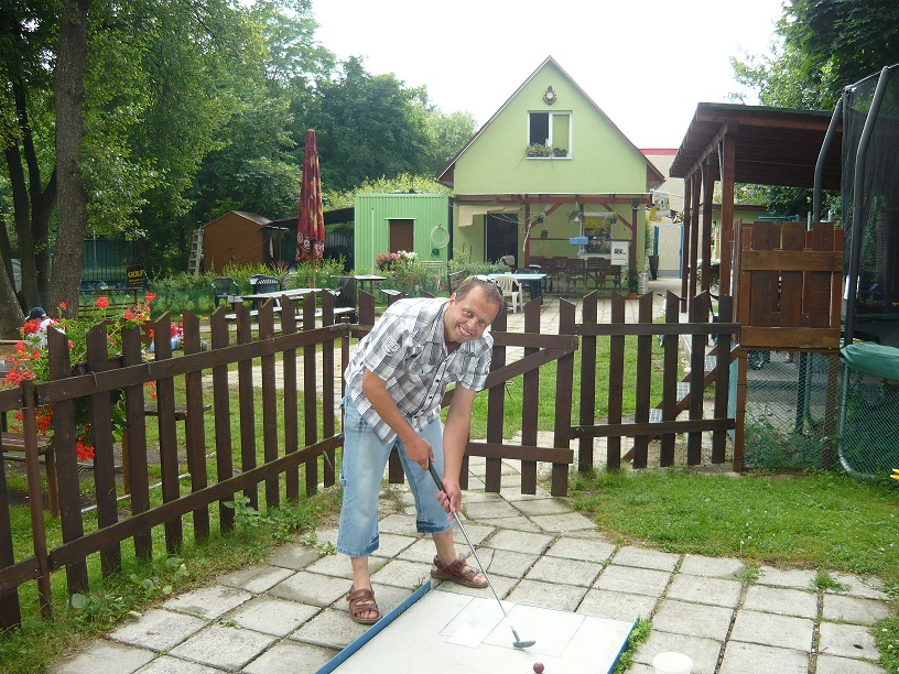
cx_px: 450
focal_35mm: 33
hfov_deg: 55.4
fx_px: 857
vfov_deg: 42.9
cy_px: 337
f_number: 2.8
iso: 100
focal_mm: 5.5
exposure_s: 1/160
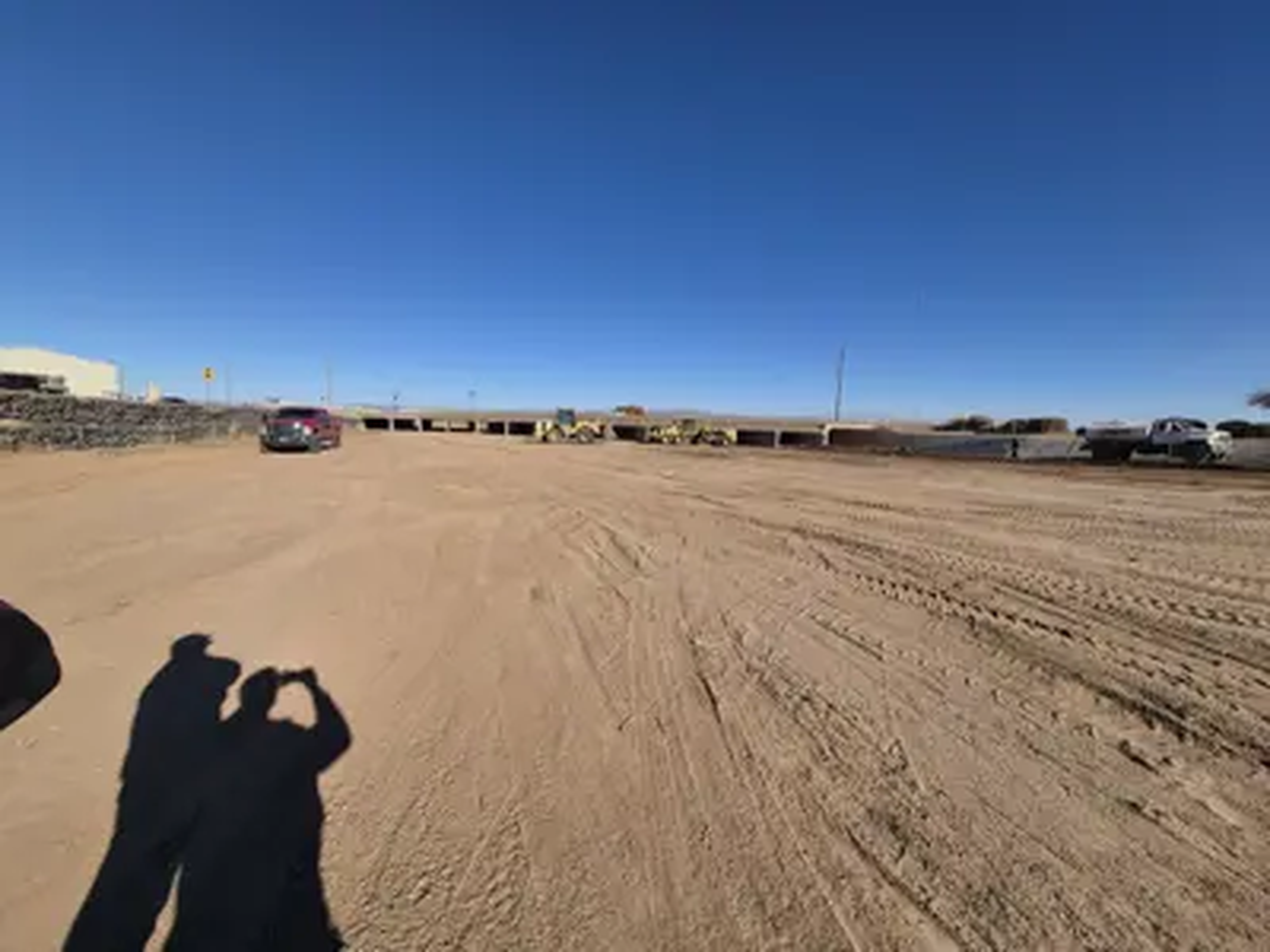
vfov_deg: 89.9
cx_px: 635
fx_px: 477
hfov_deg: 106.2
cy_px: 476
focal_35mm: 13
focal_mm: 1.74
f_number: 2.2
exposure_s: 1/2632
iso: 50
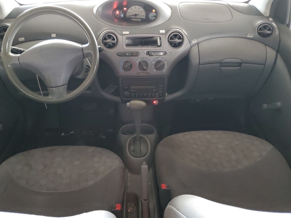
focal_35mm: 28
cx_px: 135
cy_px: 114
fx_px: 235
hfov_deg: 63.4
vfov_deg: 49.7
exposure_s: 1/20
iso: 326
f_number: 1.5
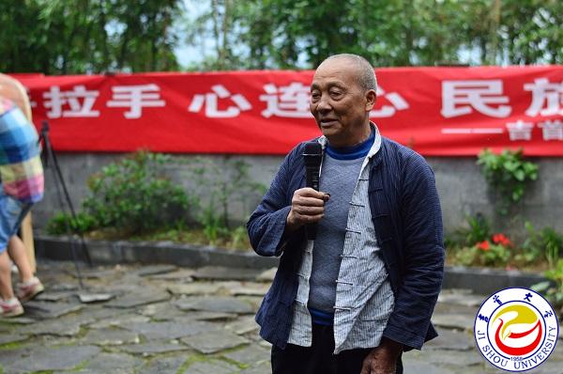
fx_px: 1171
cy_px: 187
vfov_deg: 18.1
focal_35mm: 75
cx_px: 282
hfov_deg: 27.0
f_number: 1.8
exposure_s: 1/3200
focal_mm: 50
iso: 400
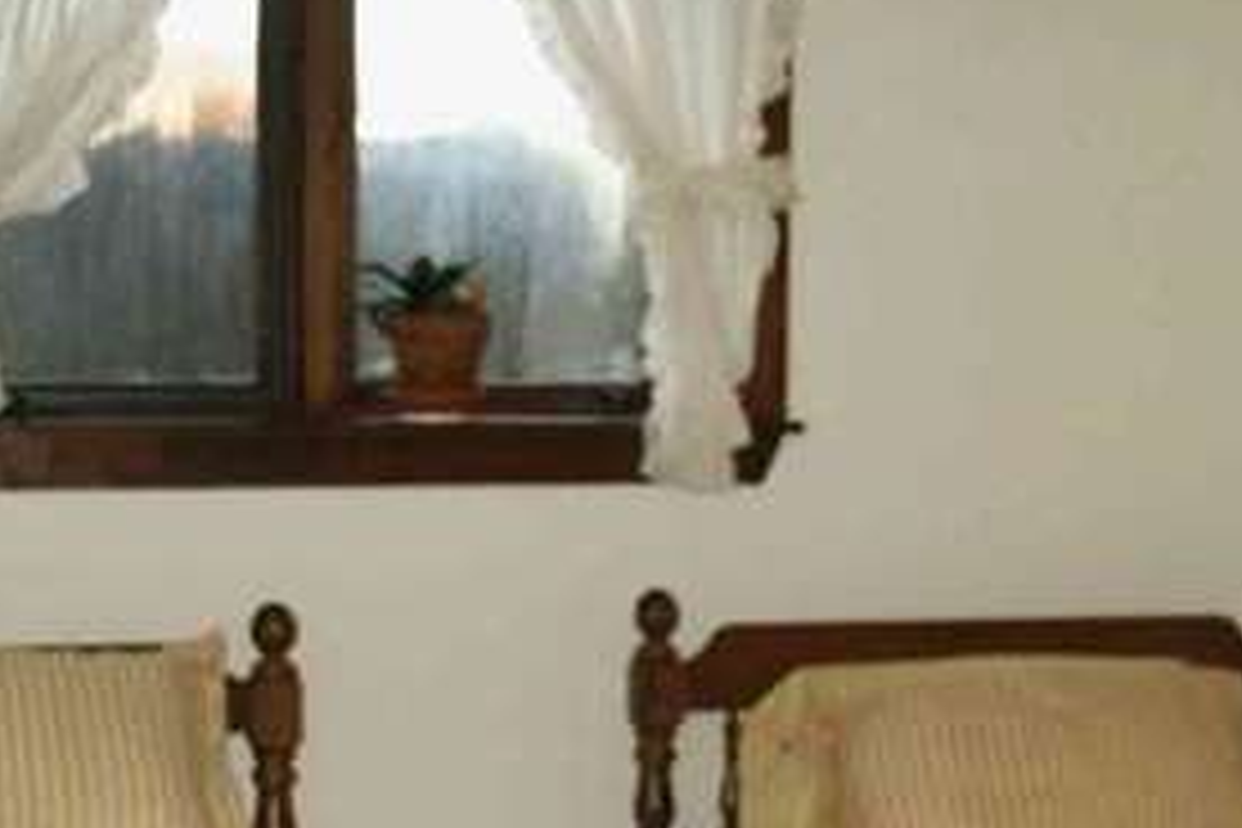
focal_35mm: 90
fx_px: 3105
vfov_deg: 15.1
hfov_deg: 22.6
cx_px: 511
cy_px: 688
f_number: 3
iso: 200
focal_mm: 7.18
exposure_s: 1/45
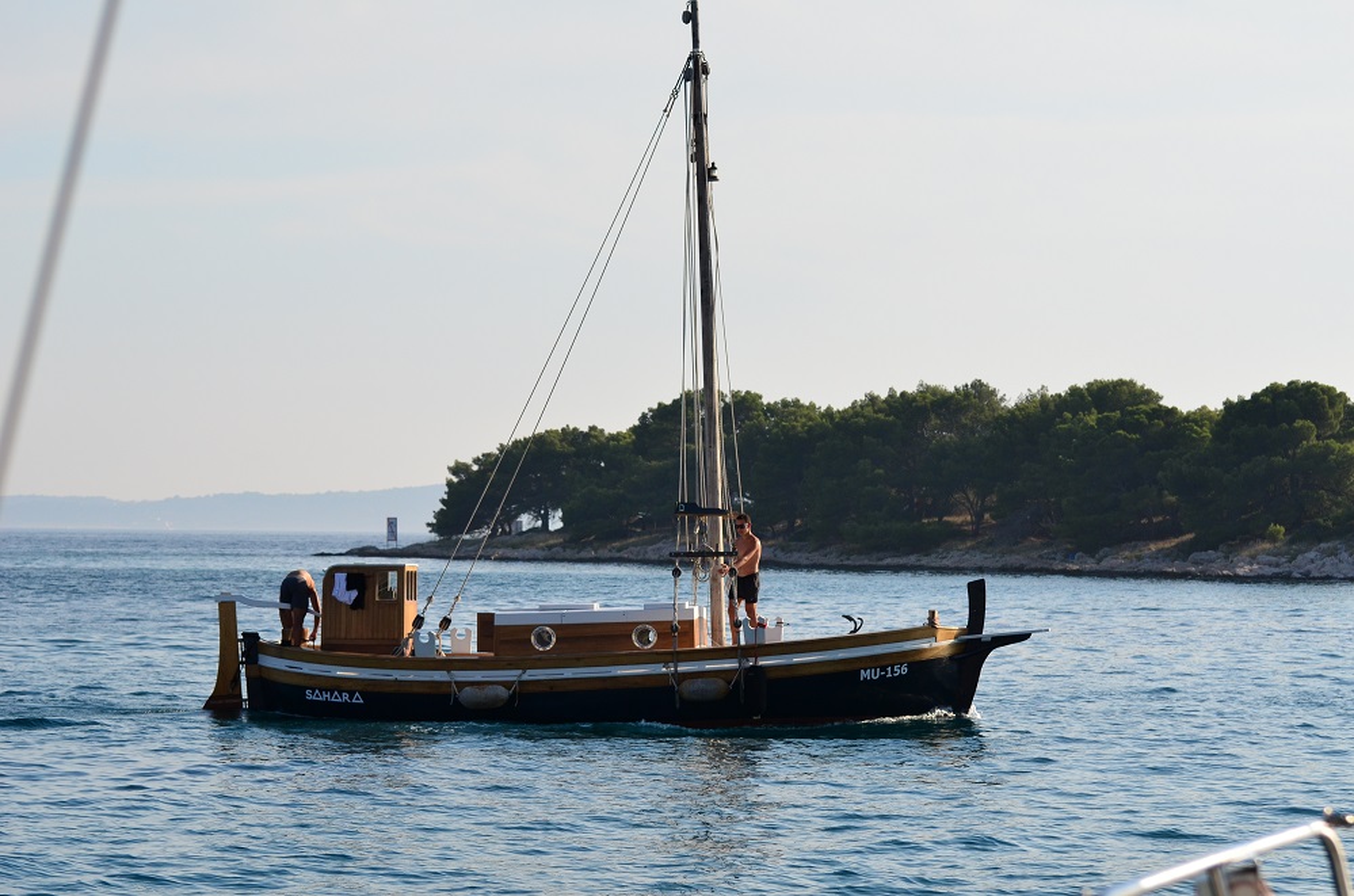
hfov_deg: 18.2
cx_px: 677
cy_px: 448
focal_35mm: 112
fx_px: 4221
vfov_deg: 12.1
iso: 400
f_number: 5.6
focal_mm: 75
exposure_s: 1/2500
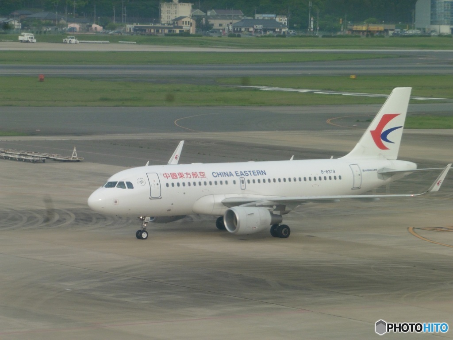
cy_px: 170
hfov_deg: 10.6
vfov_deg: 7.9
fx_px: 2447
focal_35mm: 187
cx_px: 226
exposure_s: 1/250
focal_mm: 33.3
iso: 200
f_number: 6.3
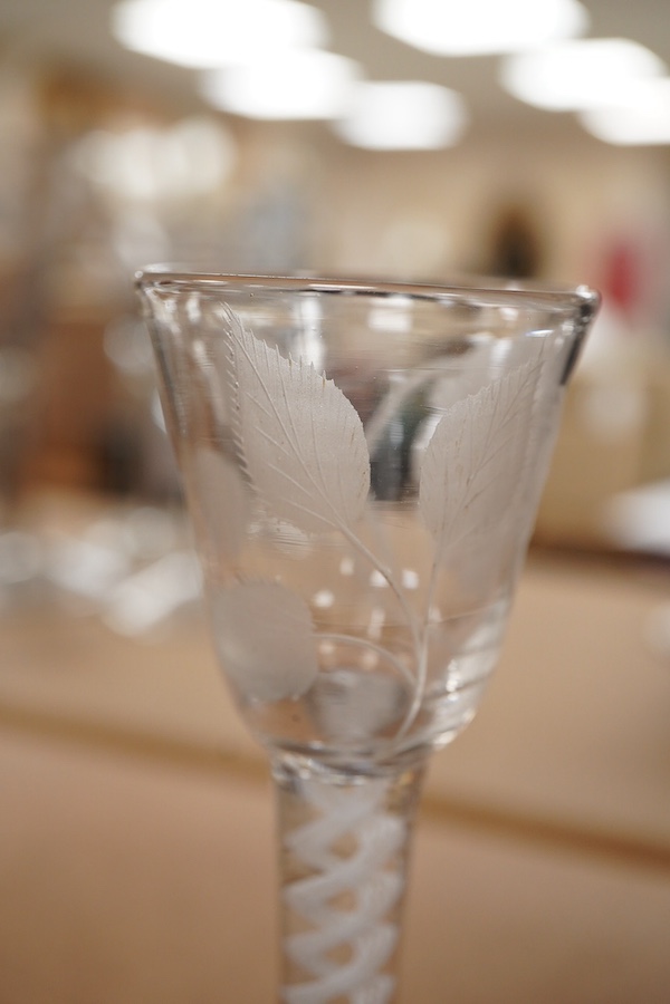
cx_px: 335
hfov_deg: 29.9
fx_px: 1256
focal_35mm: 45
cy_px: 502
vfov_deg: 43.6
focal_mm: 30
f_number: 8
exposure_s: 1/125
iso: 1250
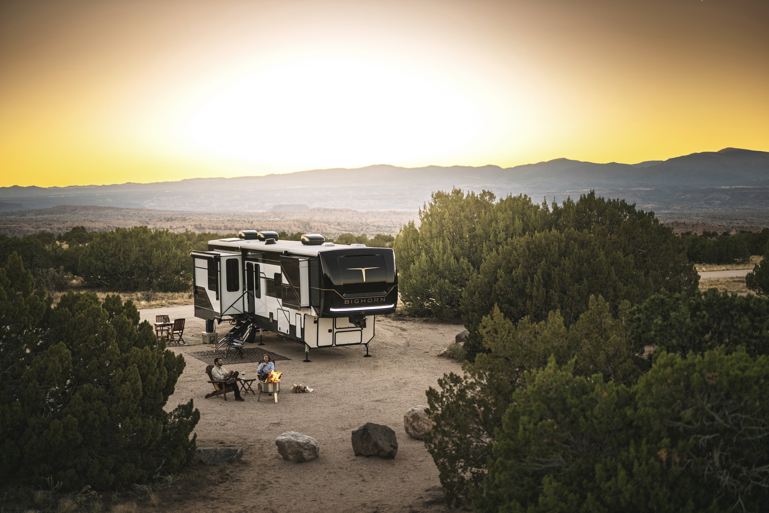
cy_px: 256
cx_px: 384
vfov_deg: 27.0
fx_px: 1068
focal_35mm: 50
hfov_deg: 39.6
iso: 400
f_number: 1.3
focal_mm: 50
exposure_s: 1/3200
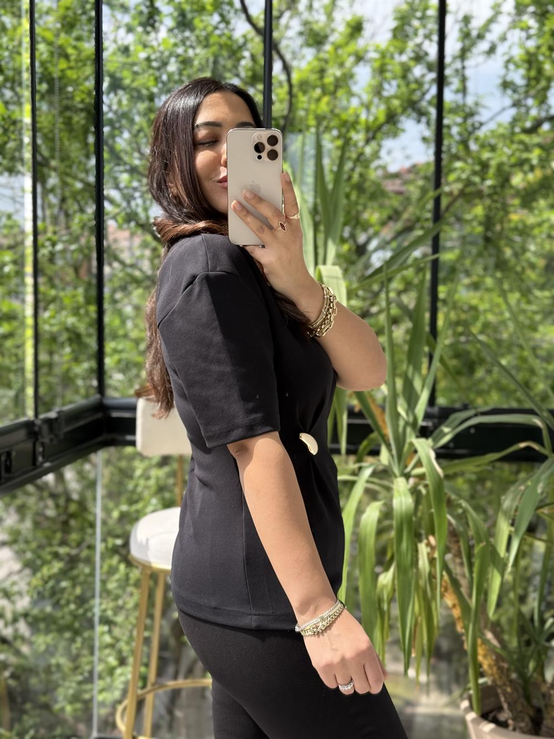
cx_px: 277
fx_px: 1024
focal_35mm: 48
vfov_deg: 39.7
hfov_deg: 30.3
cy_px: 370
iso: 64
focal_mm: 6.76
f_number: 1.78
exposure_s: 1/611
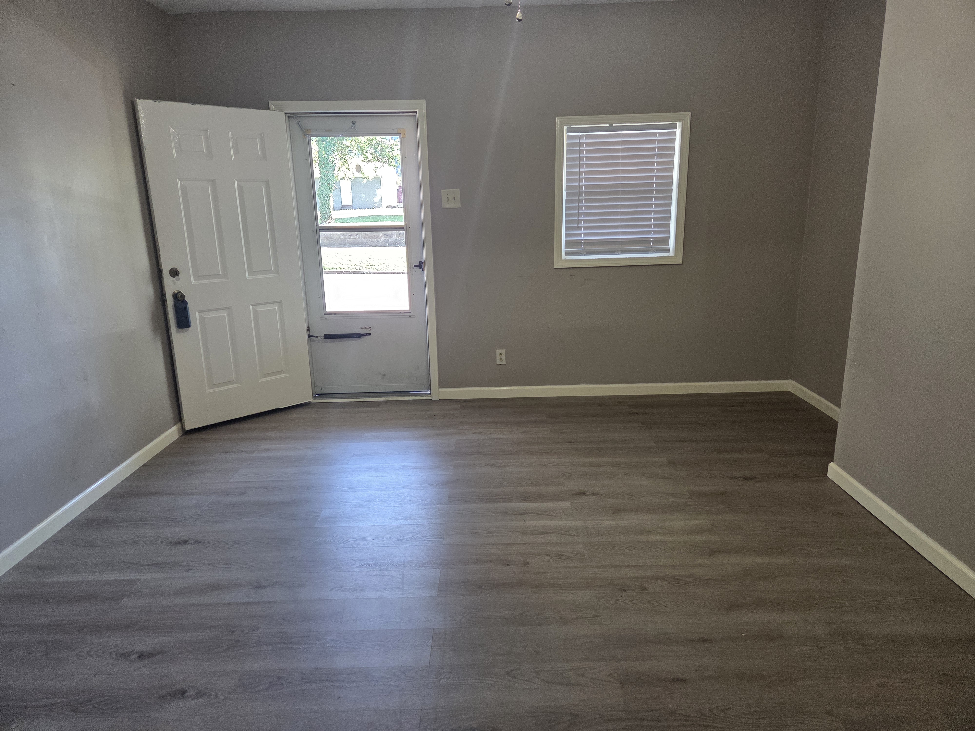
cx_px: 488
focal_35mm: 23
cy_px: 366
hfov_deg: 73.9
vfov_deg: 58.9
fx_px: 648
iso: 250
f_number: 1.8
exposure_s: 1/120
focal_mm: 5.4
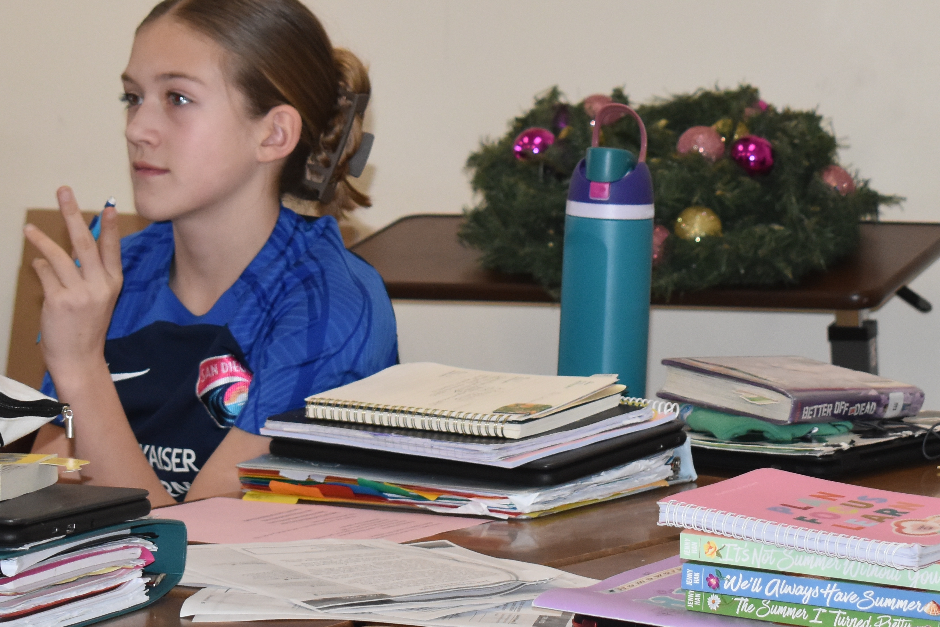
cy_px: 233
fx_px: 4781
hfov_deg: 11.2
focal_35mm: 183
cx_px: 650
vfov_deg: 7.5
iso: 1250
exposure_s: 1/60
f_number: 5.6
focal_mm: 55
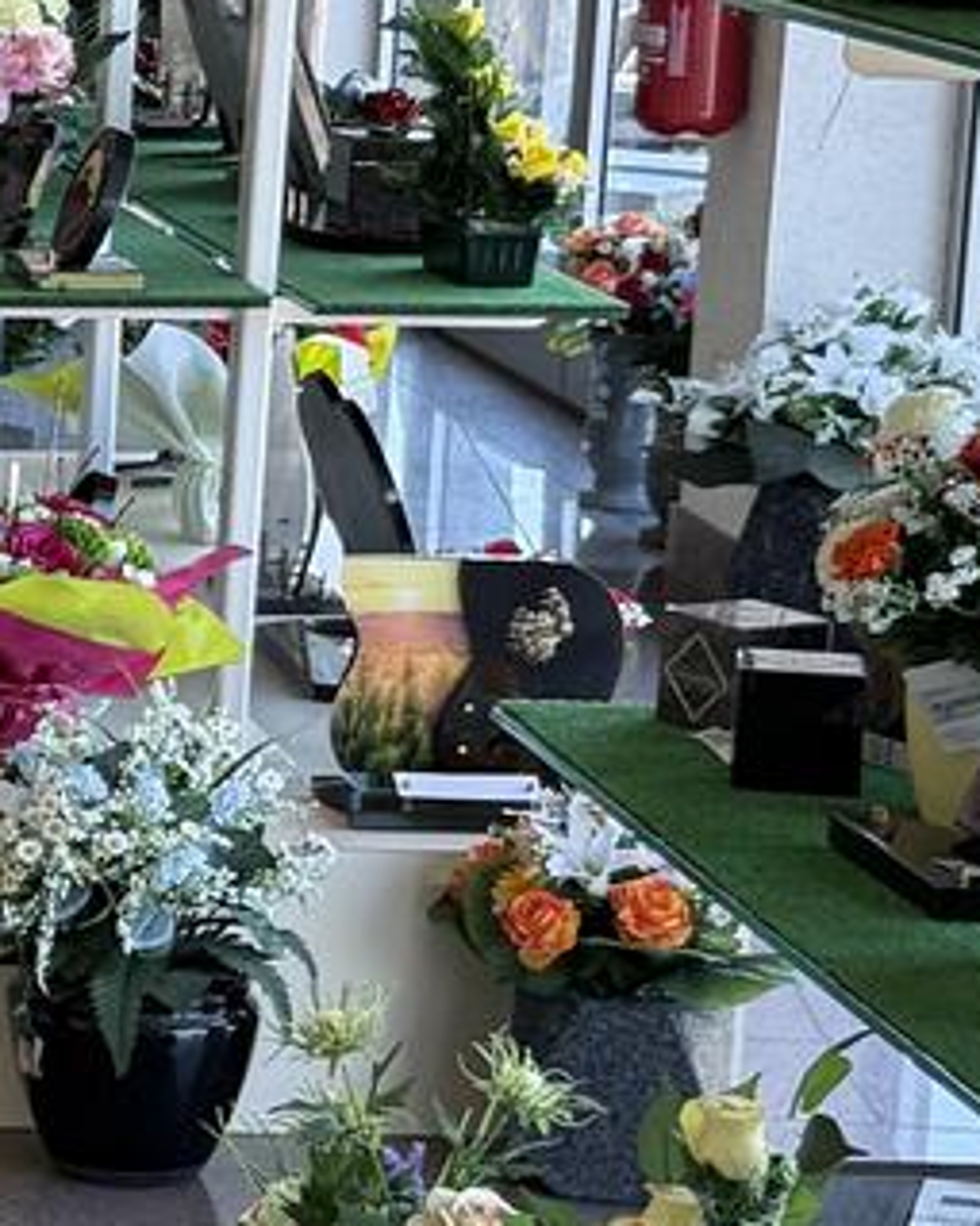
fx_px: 5114
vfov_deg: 13.7
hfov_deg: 10.2
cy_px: 519
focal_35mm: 141
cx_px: -869
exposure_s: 1/251
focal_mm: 6.76
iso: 100
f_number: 1.78
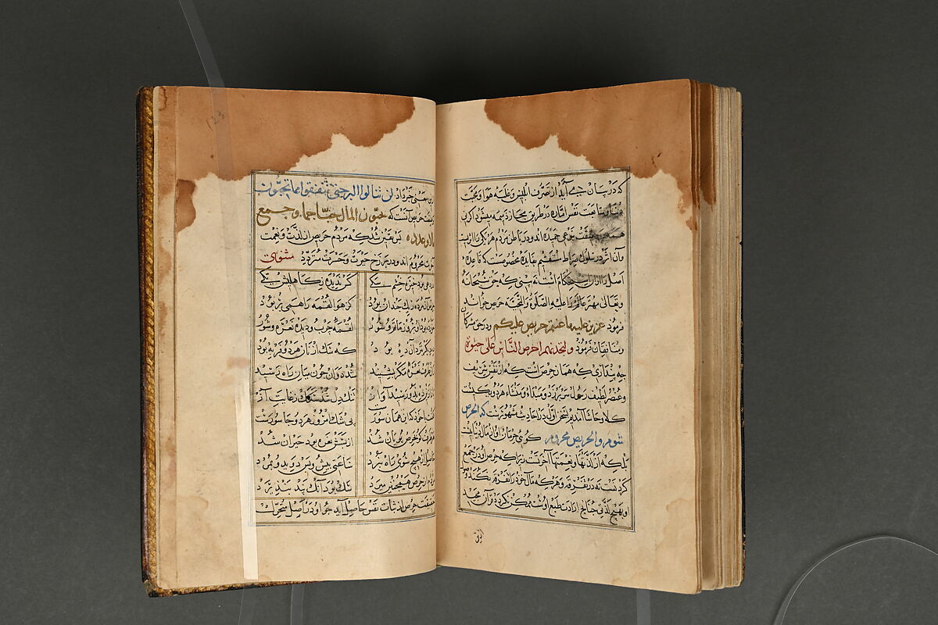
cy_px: 312
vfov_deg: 23.8
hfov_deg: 35.1
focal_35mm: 57
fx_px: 1485
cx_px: 469
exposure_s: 1/30
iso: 250
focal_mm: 57
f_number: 13
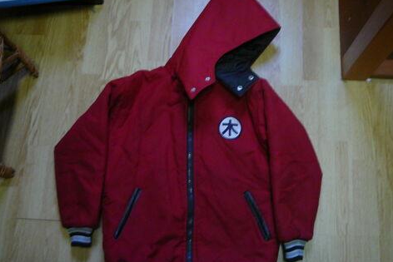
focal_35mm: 37
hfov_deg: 51.9
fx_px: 404
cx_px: 198
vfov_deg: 35.9
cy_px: 141
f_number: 2.8
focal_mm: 5.2
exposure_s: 1/8
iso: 200
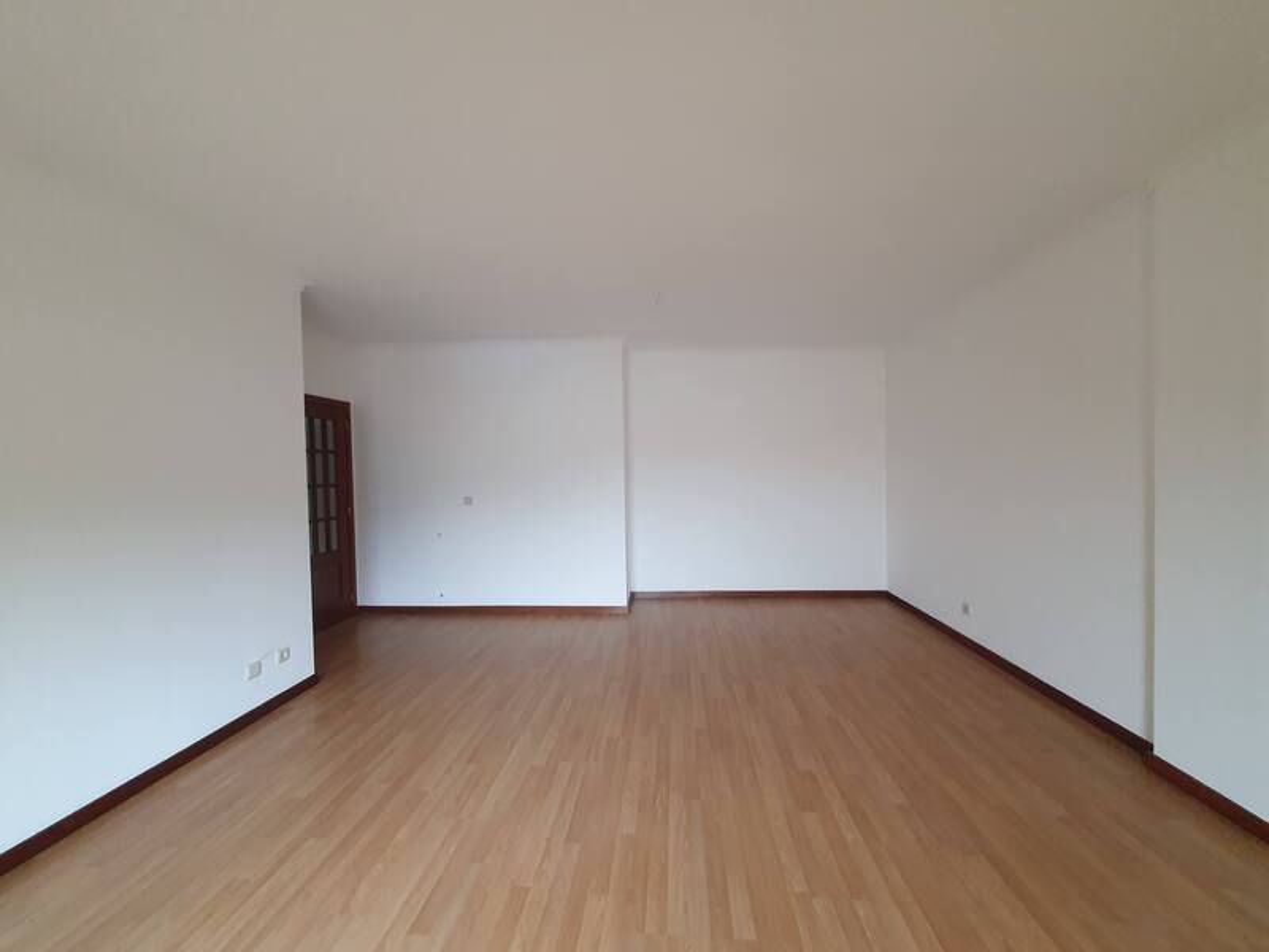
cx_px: 634
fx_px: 477
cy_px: 476
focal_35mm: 13
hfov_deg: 106.2
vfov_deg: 89.9
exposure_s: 1/50
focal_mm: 1.8
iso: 400
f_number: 2.2
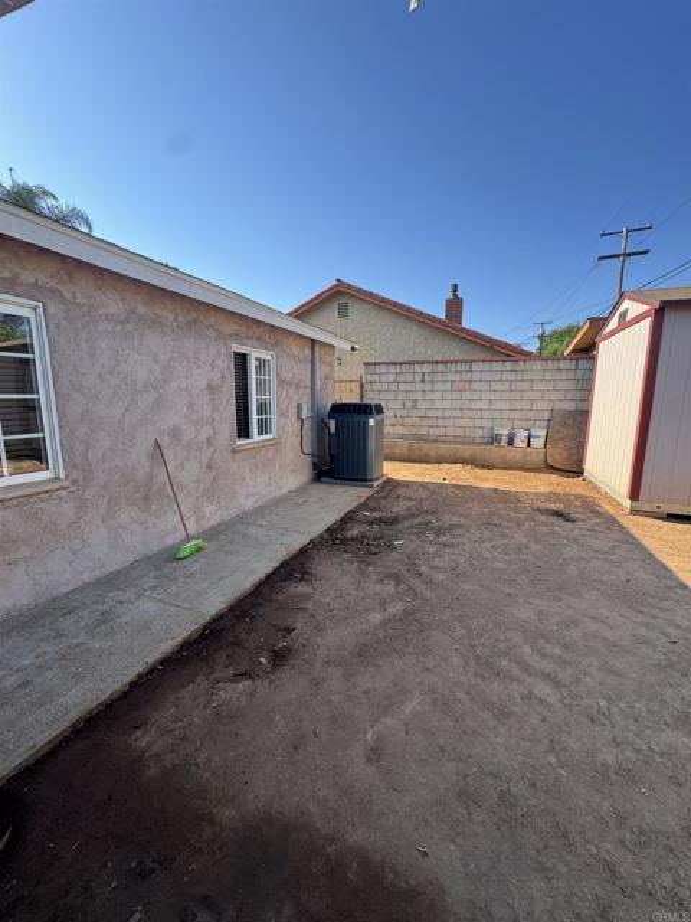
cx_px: 346
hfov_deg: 85.7
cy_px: 461
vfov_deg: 102.1
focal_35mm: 14
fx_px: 373
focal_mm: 2.22
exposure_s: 1/456
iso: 40
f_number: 2.2
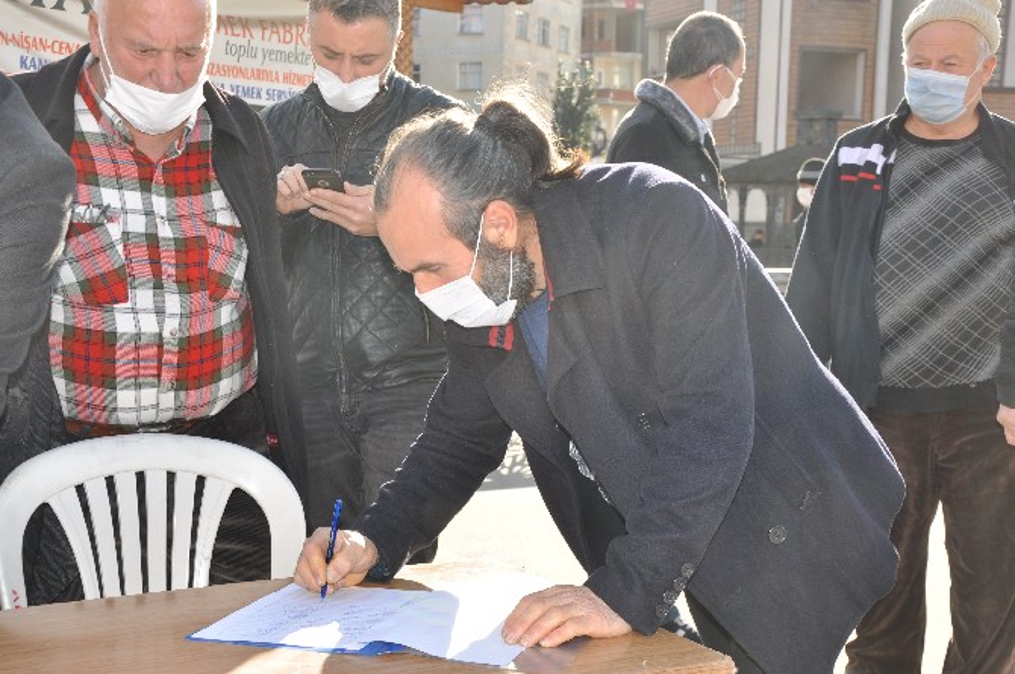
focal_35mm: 60
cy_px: 337
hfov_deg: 33.4
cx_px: 508
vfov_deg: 22.6
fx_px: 1690
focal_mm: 40
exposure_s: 1/200
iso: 200
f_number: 9
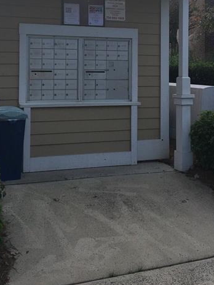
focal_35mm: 48
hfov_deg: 30.2
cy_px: 66
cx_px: 84
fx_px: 396
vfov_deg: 38.5
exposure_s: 1/855
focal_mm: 4.15
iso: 25
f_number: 2.2
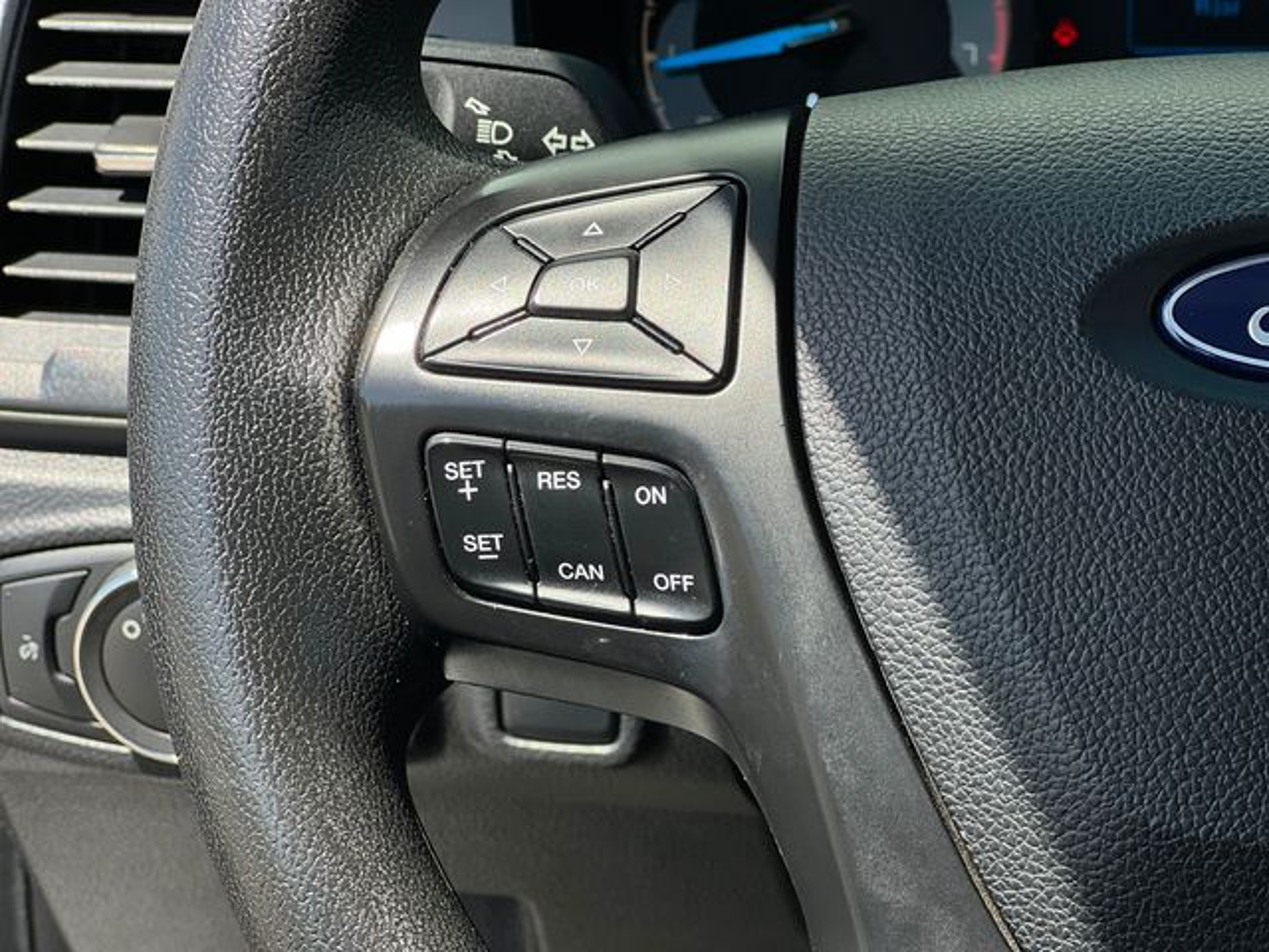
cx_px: 634
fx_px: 2823
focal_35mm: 77
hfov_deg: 25.3
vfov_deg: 19.1
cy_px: 476
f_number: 2.8
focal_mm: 9
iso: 32
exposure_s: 1/368
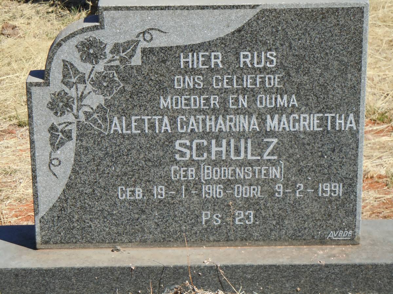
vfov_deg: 12.8
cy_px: 147
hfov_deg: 17.0
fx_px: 1317
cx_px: 196
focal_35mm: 116
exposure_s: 1/800
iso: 200
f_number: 4.6
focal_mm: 20.9
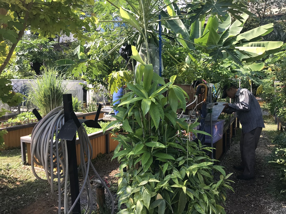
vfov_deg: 49.7
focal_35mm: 28
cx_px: 143
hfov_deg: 63.4
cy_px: 107
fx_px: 231
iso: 20
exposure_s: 1/556
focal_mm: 3.99
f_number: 1.8
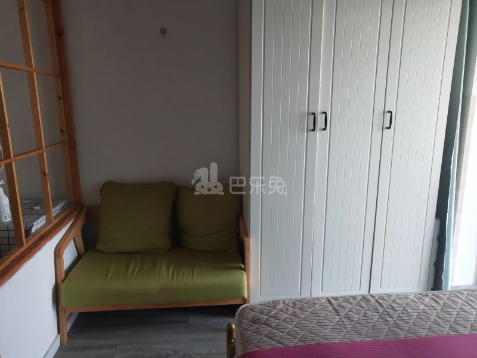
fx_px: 413
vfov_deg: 46.8
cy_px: 179
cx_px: 238
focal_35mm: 30
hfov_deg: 60.0
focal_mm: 3.95
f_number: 1.8
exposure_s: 1/100
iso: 124
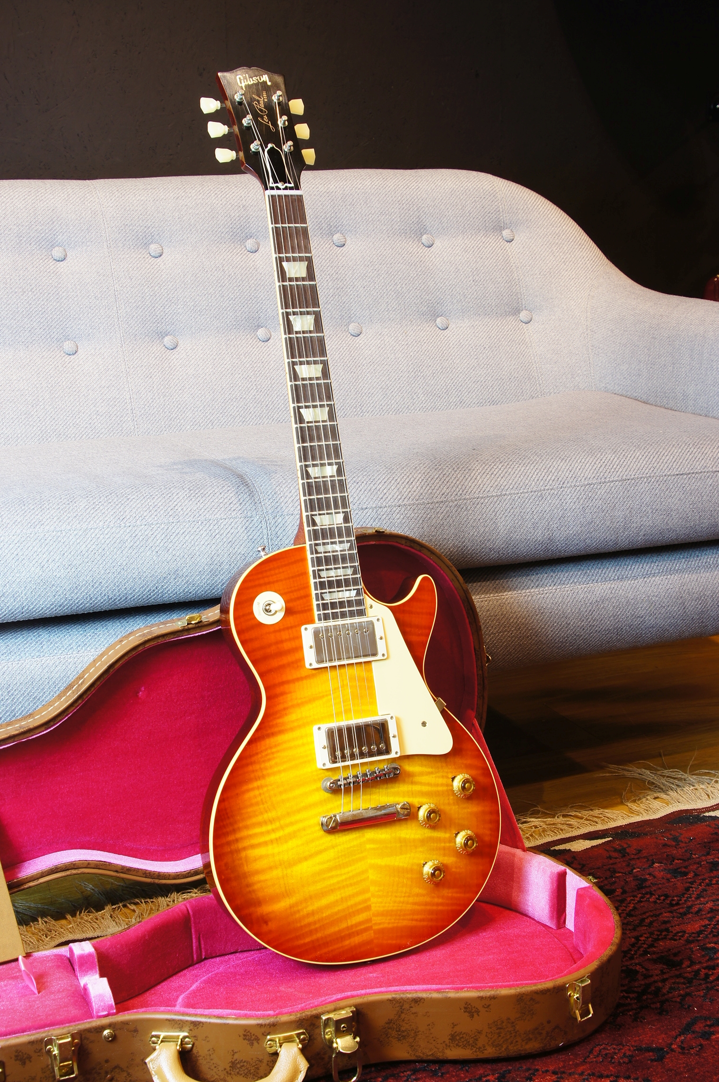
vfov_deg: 43.6
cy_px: 541
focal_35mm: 45
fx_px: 1351
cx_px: 360
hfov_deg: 29.8
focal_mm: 30
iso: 100
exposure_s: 1/1.25
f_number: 9
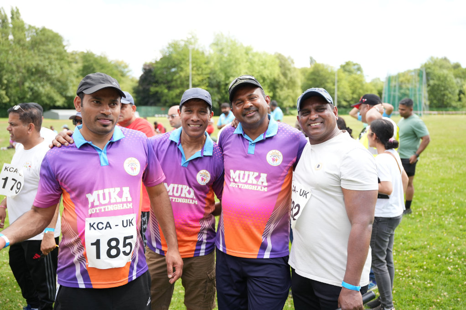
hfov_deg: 54.4
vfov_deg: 37.8
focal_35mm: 35
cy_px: 155
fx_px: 453
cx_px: 233
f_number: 2.8
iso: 250
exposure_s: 1/1000
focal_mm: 35
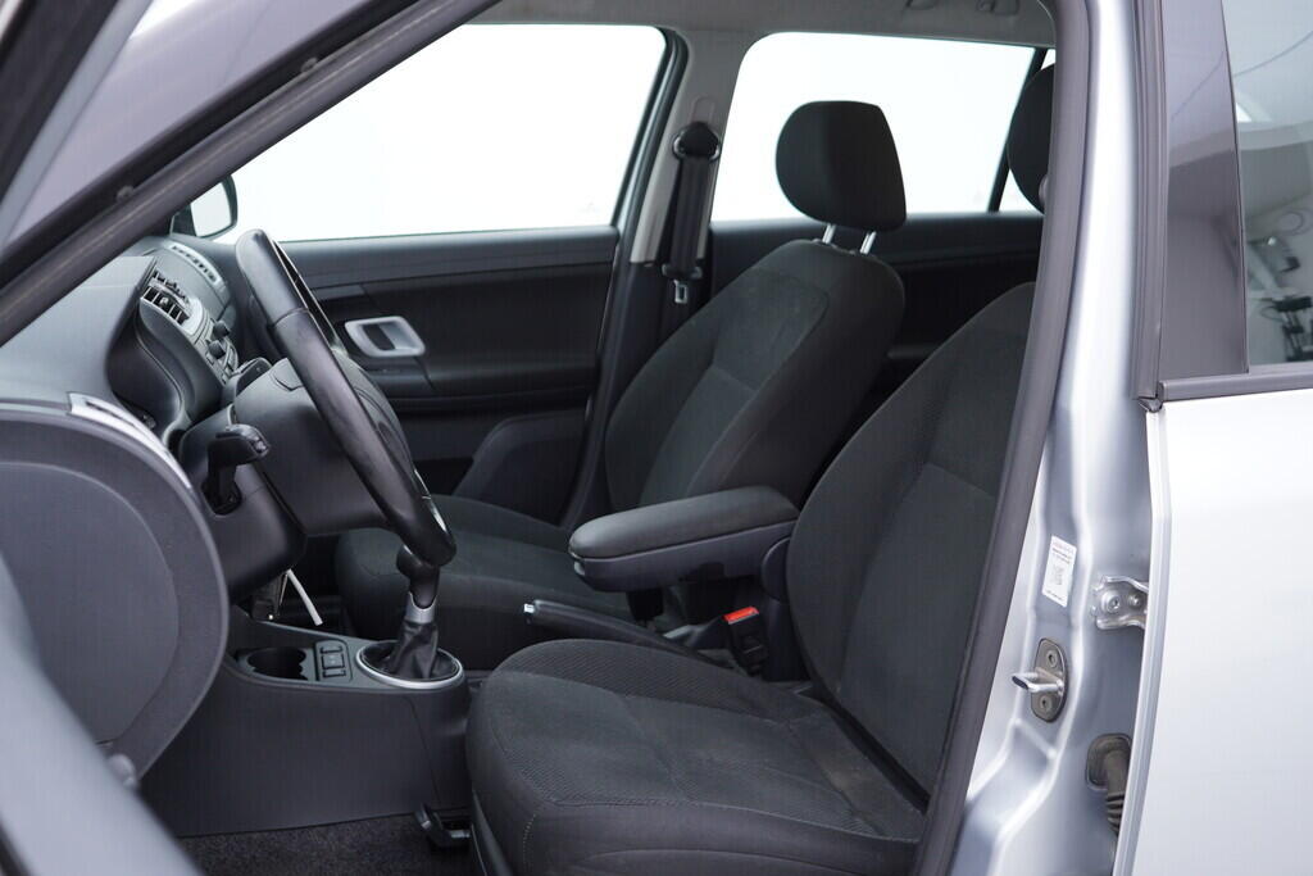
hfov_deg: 53.1
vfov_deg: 36.9
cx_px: 656
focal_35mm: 36
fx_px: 1313
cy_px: 438
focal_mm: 24
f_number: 2.8
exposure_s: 1/40
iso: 125
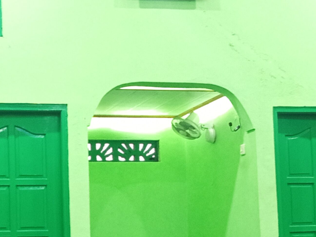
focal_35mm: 99
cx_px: 78
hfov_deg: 19.7
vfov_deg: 14.8
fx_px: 904
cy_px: 206
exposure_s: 1/25
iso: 1620
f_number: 1.7
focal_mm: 5.24
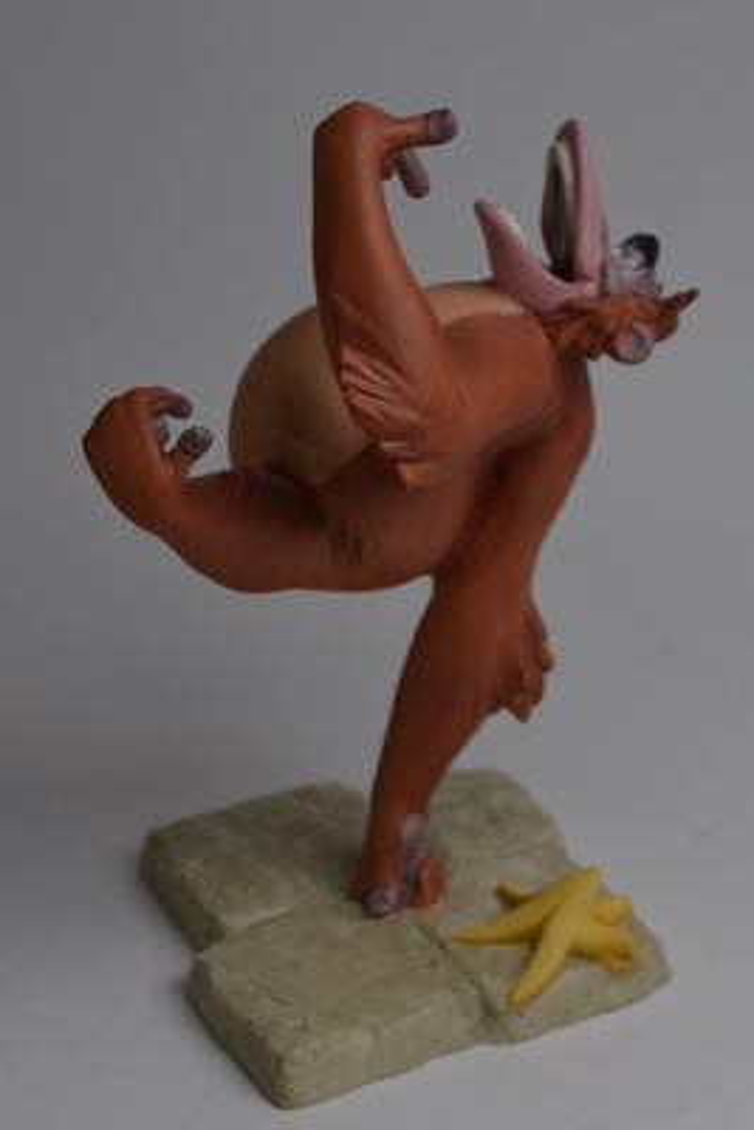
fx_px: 1601
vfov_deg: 38.9
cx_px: 377
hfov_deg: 26.5
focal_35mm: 51
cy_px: 565
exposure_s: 1/160
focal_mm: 34
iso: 200
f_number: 6.3
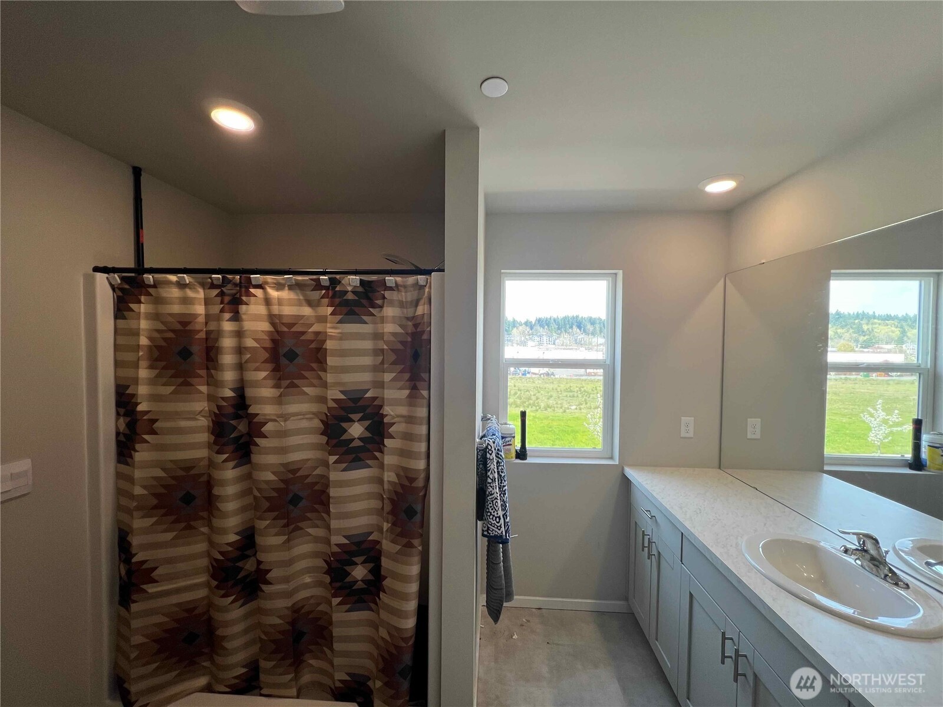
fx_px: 354
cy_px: 354
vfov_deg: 89.9
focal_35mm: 13
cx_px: 472
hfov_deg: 106.2
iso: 50
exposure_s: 1/120
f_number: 1.8
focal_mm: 1.57
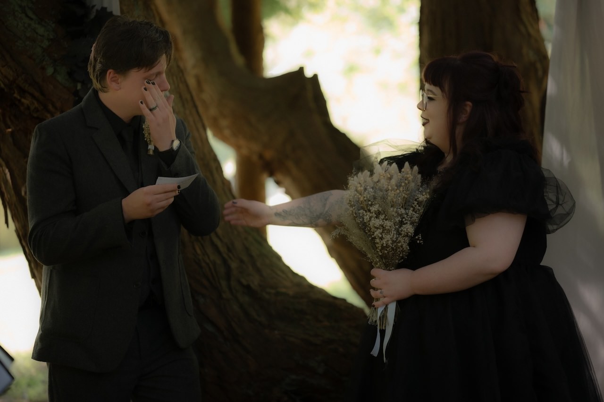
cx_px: 302
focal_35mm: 85
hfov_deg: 23.9
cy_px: 201
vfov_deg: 16.0
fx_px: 1425
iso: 320
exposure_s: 1/250
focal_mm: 85
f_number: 1.8
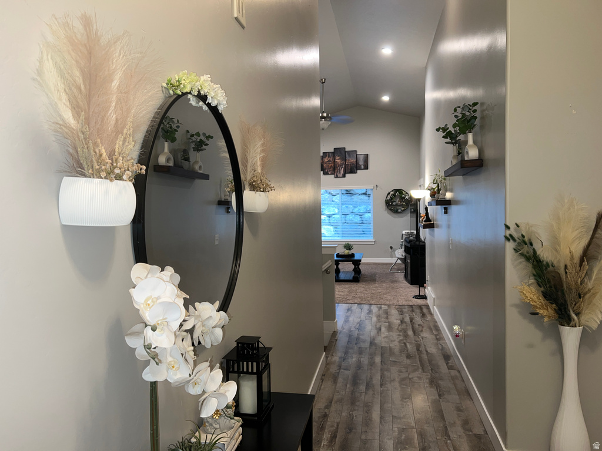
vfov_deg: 53.1
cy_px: 226
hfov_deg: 67.3
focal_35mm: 26
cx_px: 301
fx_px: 452
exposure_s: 1/17
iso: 40
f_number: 1.5
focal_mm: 5.7
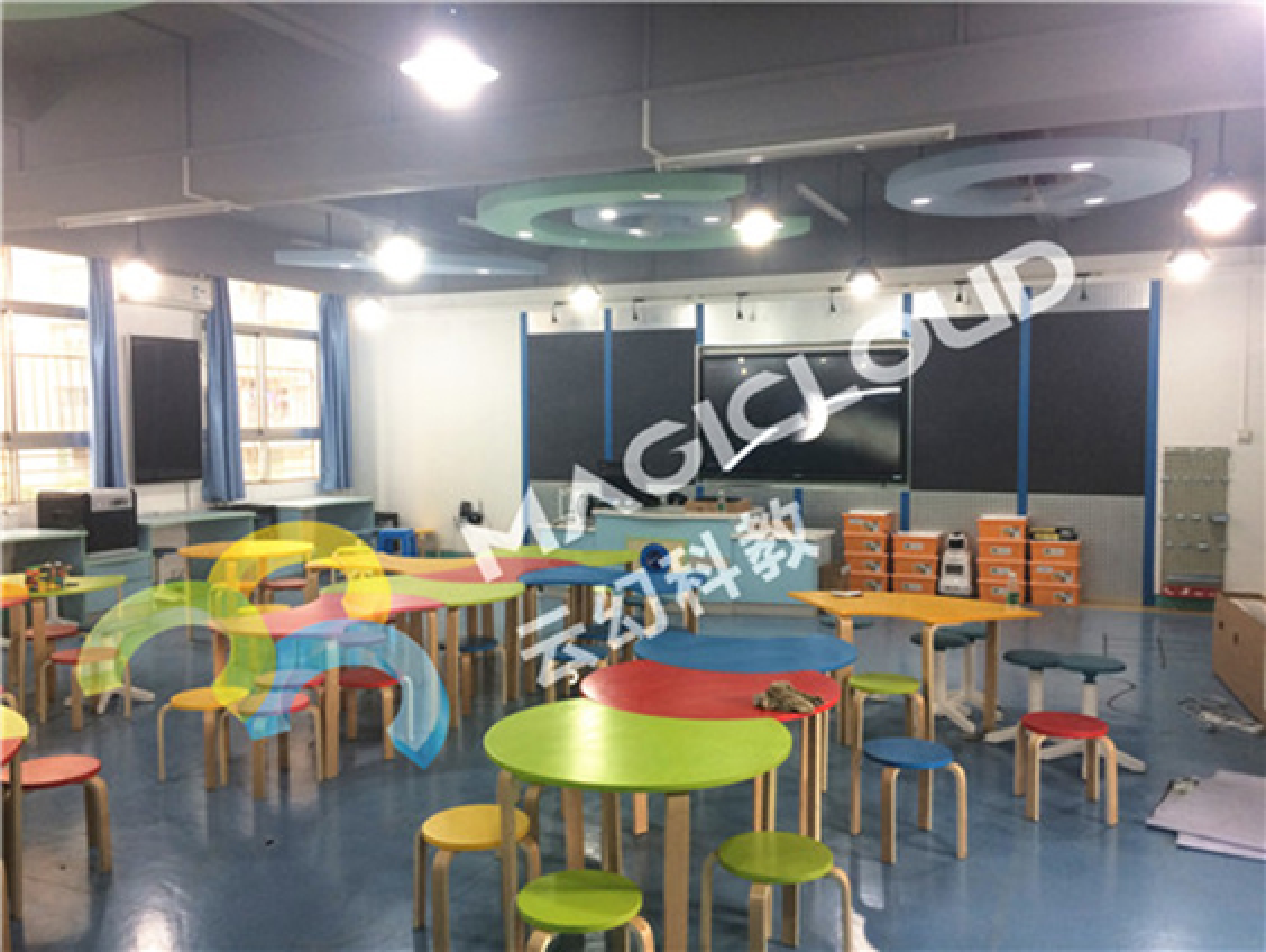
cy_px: 476
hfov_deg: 61.6
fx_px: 1062
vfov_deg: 48.3
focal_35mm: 29
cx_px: 633
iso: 40
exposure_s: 1/33
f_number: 2.2
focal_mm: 4.15
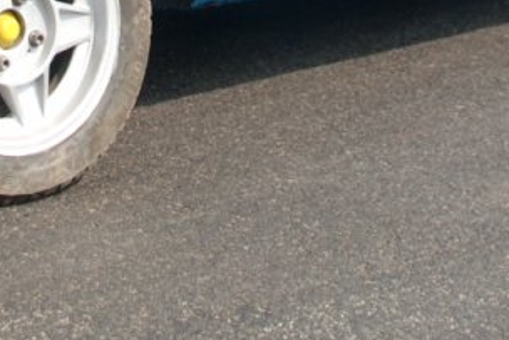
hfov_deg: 13.8
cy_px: -271
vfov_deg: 8.9
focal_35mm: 148
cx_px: 86
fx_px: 2093
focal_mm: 26
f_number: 4.2
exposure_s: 1/640
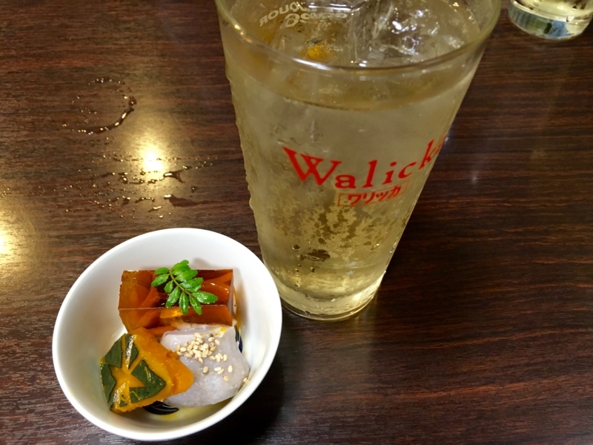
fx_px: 497
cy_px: 222
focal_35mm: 29
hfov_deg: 61.7
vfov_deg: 48.2
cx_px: 296
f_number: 2.2
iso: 125
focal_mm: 4.15
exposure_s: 1/30
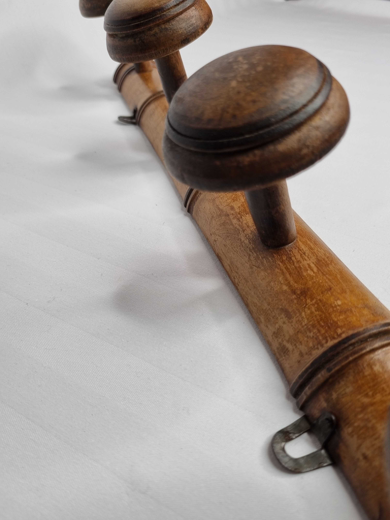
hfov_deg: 53.1
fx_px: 391
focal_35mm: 26
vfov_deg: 67.3
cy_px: 260
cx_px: 195
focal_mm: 5.4
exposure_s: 1/150
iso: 50
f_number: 1.8
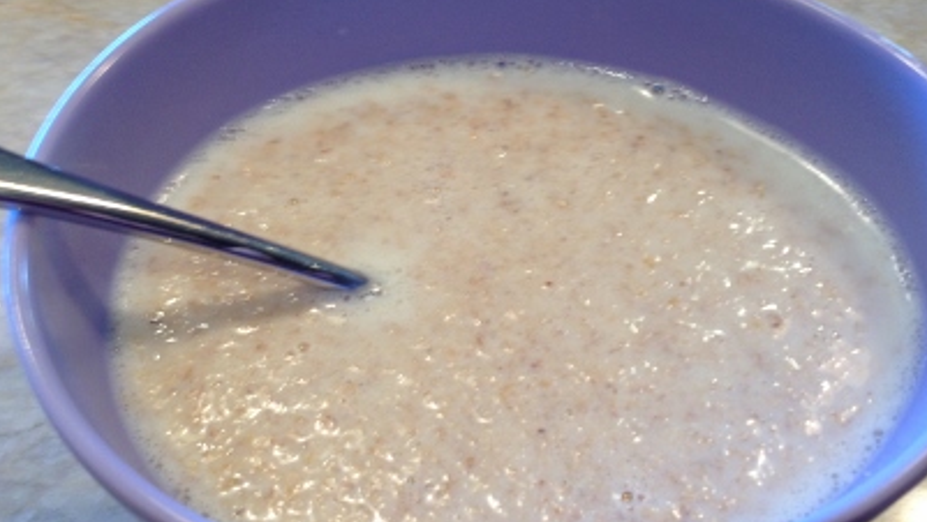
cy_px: 289
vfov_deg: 27.7
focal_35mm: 43
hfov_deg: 47.3
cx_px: 506
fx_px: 1057
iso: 50
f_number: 2.4
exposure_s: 1/20
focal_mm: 4.12
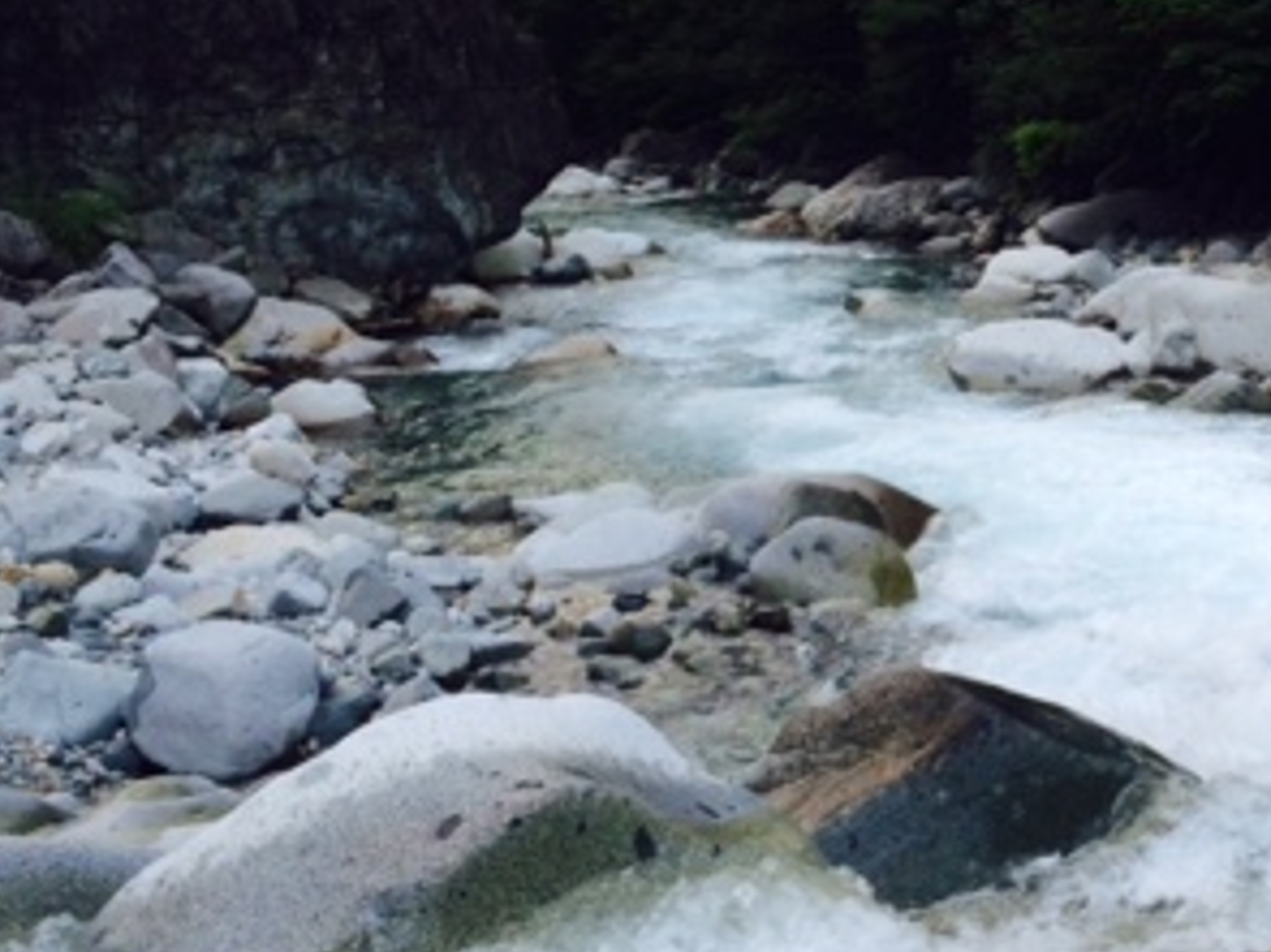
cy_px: 246
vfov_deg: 23.1
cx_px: 1129
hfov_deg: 29.5
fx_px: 2312
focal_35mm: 63
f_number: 2.2
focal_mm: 4.15
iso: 40
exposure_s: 1/120
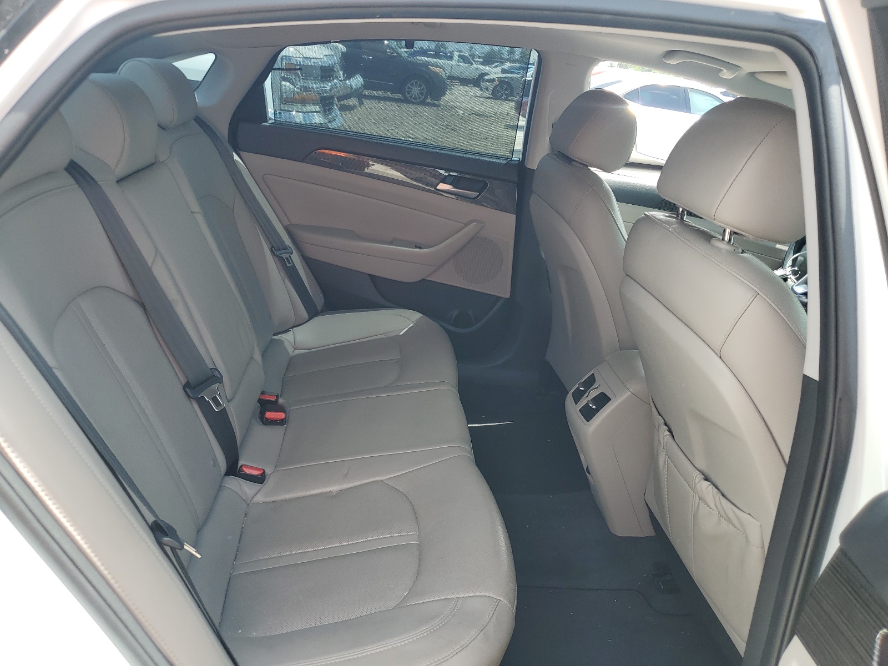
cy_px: 333
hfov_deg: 67.3
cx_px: 444
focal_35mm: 26
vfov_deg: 53.1
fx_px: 667
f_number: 1.5
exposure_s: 1/435
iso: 50
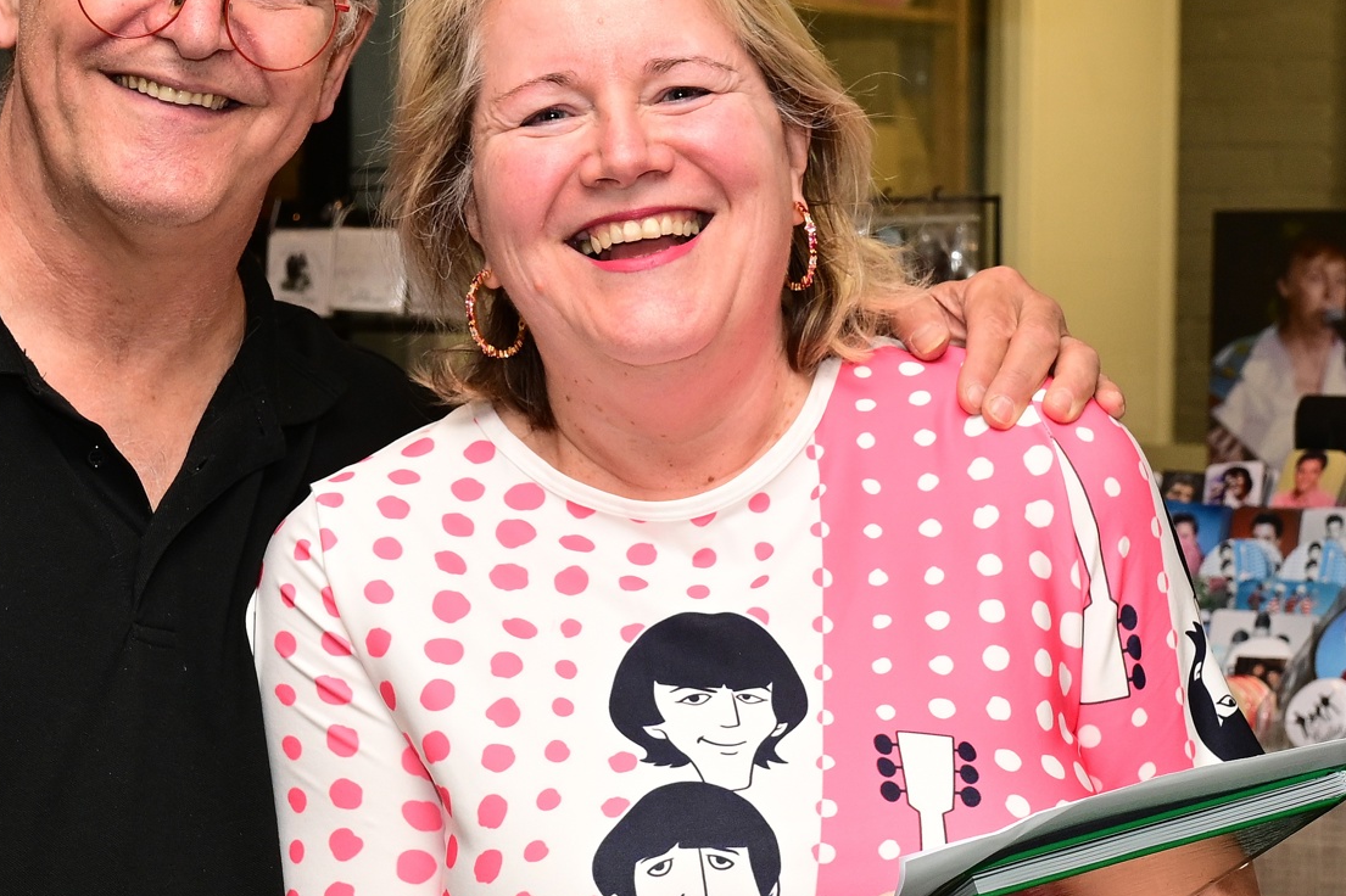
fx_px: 2056
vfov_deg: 24.4
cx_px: 391
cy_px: 276
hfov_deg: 35.7
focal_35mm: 55
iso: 500
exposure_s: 1/80
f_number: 6.3
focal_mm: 38
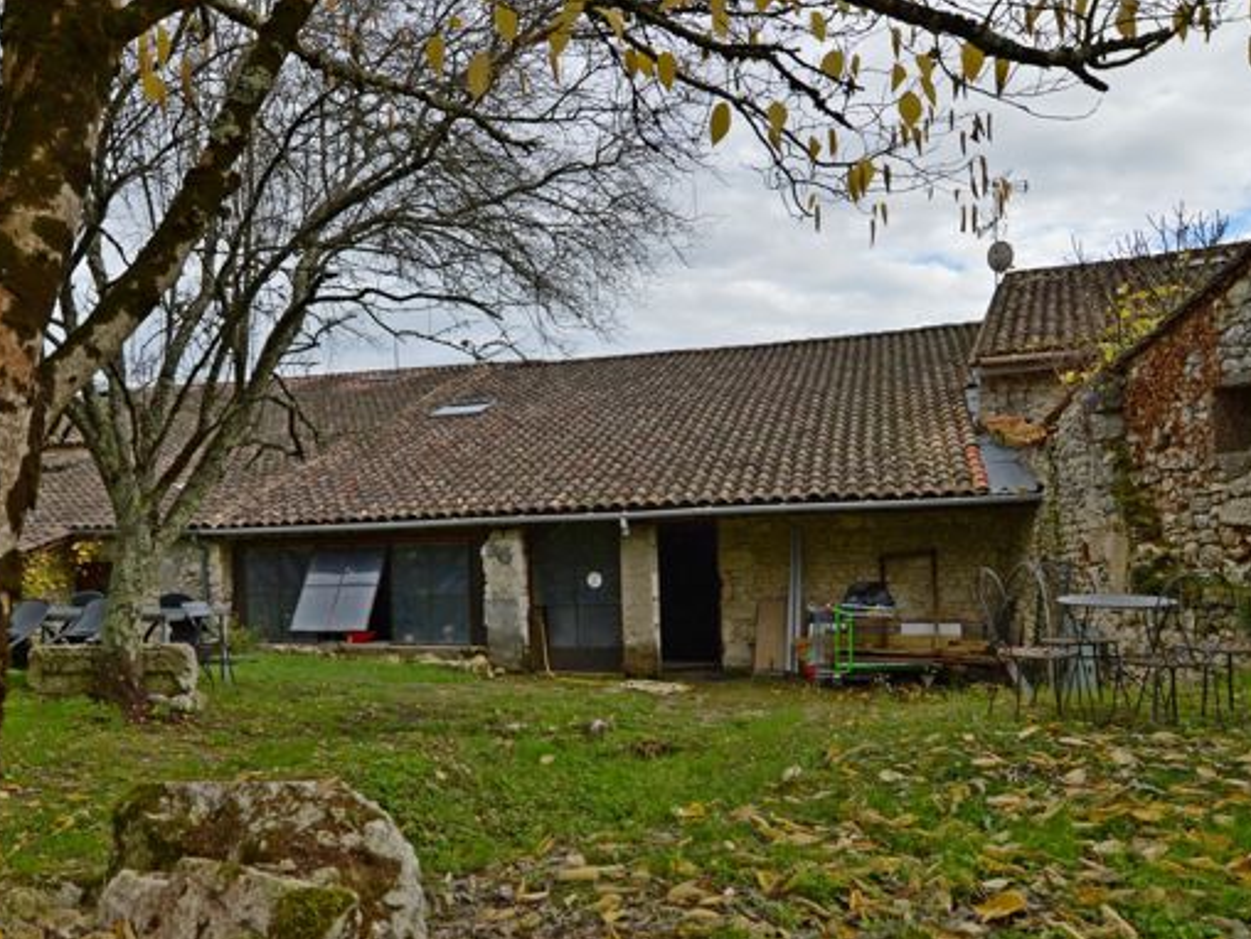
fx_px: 1012
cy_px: 552
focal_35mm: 28
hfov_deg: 63.0
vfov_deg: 49.5
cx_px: 516
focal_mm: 14
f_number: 6.3
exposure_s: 1/160
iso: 100
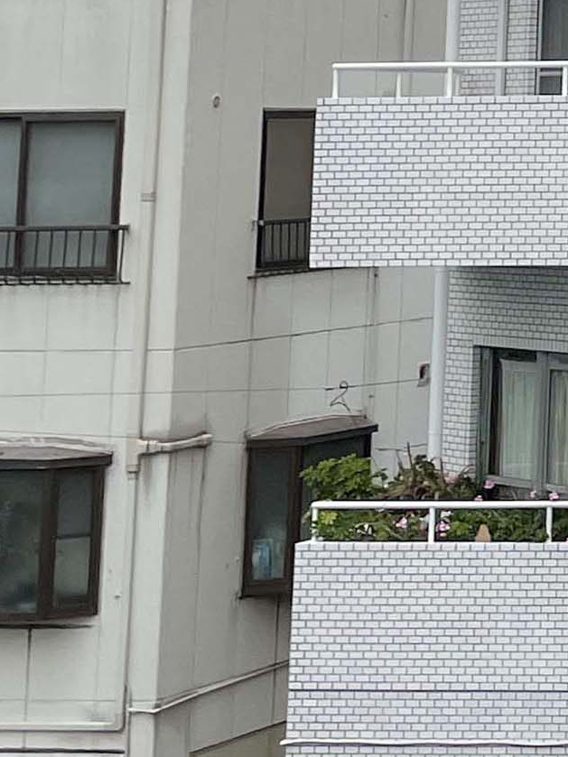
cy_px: -496
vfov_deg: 14.3
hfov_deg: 10.4
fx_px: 2735
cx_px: 1307
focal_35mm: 125
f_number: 1.6
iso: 32
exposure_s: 1/1400
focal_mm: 4.2
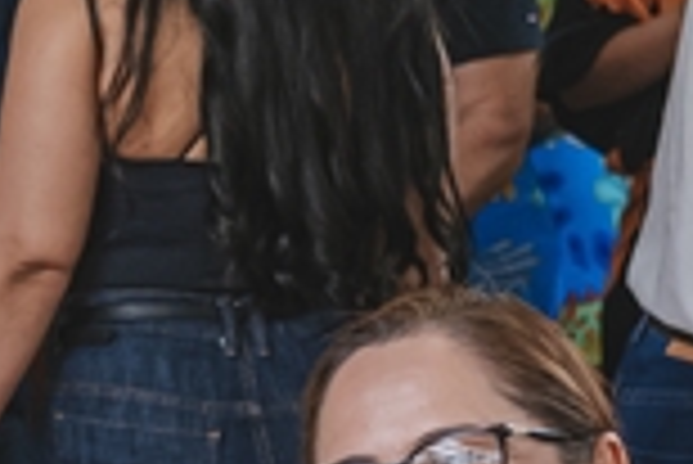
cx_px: -328
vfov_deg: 7.9
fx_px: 3333
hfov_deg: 11.4
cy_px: 606
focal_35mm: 173
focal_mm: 24
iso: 1600
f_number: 2.8
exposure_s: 1/400
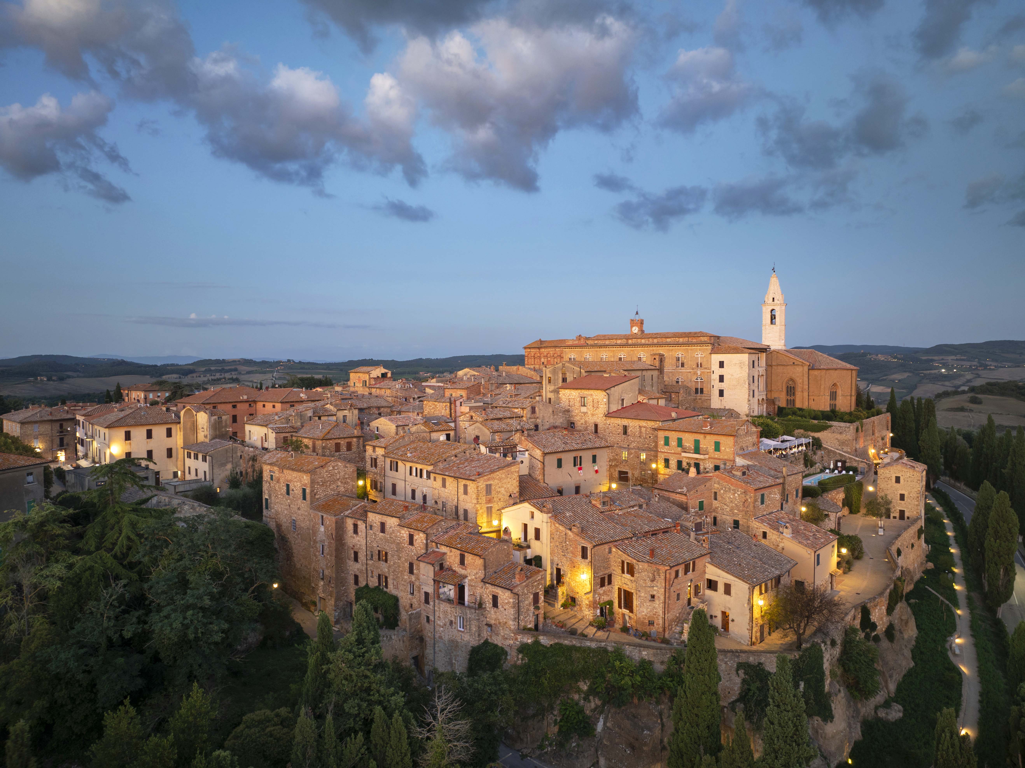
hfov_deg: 71.6
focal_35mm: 24
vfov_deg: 56.8
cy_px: 384
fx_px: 710
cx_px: 512
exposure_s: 1/2
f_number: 2.8
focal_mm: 12.29
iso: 100
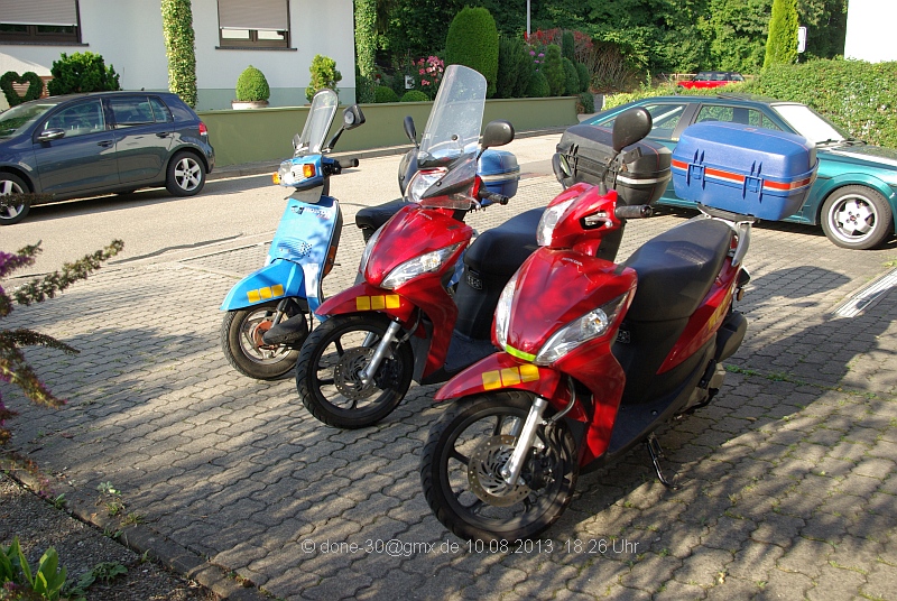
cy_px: 300
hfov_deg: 54.8
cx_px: 448
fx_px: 866
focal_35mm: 35
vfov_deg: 38.3
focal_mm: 23.13
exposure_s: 1/320
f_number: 5.6
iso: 200
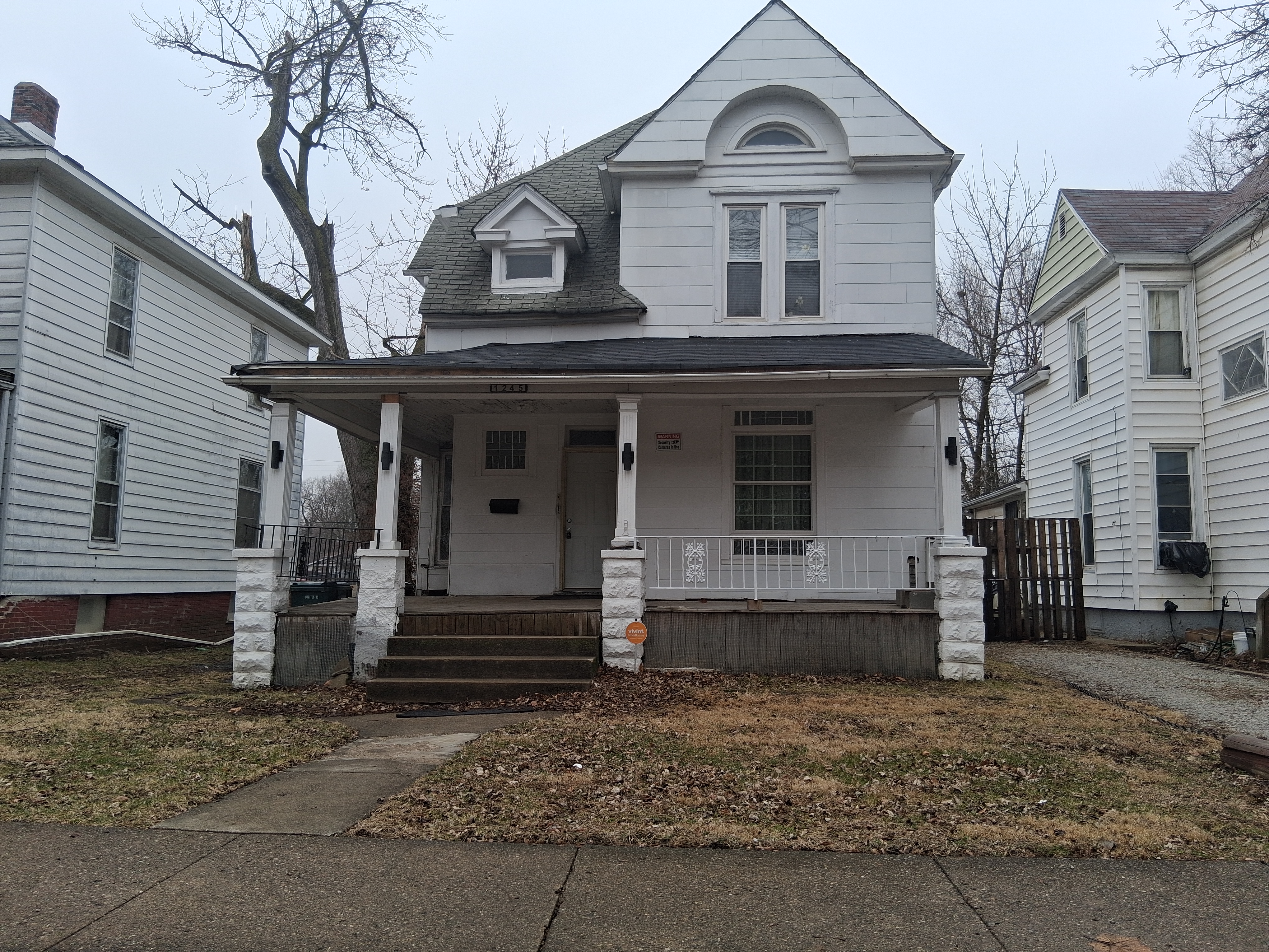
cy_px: 476
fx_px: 953
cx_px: 634
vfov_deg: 53.1
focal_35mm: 26
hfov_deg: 67.3
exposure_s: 1/180
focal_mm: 3.98
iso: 25
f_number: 1.8
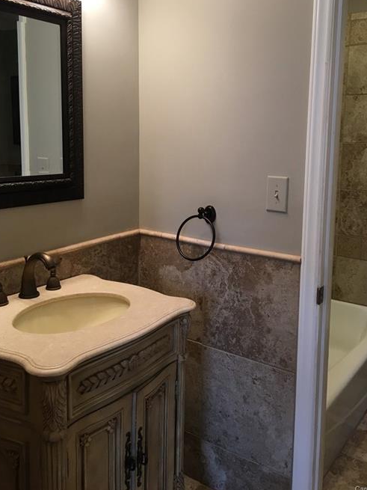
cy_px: 207
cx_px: 204
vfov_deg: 53.7
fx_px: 481
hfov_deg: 41.7
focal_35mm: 34
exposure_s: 1/30
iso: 64
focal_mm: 4.15
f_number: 2.2
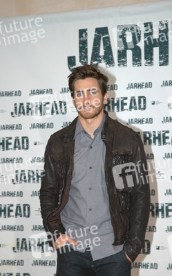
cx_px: 85
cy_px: 138
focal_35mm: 131
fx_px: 978
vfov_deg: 16.0
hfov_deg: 10.0
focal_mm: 85
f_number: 5.6
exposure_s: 1/80
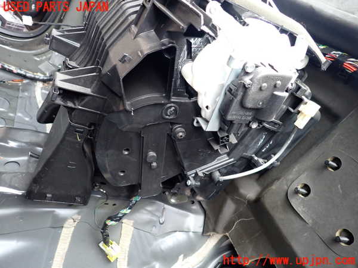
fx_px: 259
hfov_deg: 69.4
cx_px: 179
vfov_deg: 54.9
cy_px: 134
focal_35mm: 25
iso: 500
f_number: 2
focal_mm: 4.5
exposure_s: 1/30
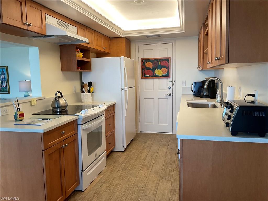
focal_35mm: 29
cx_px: 134
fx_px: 225
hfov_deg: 61.7
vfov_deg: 48.2
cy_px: 100
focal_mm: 3
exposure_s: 1/60
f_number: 1.8
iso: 50
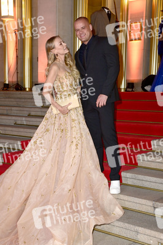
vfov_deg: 36.3
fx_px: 374
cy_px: 122
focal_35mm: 55
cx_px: 82
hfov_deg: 24.6
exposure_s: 1/60
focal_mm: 55
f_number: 5
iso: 2000
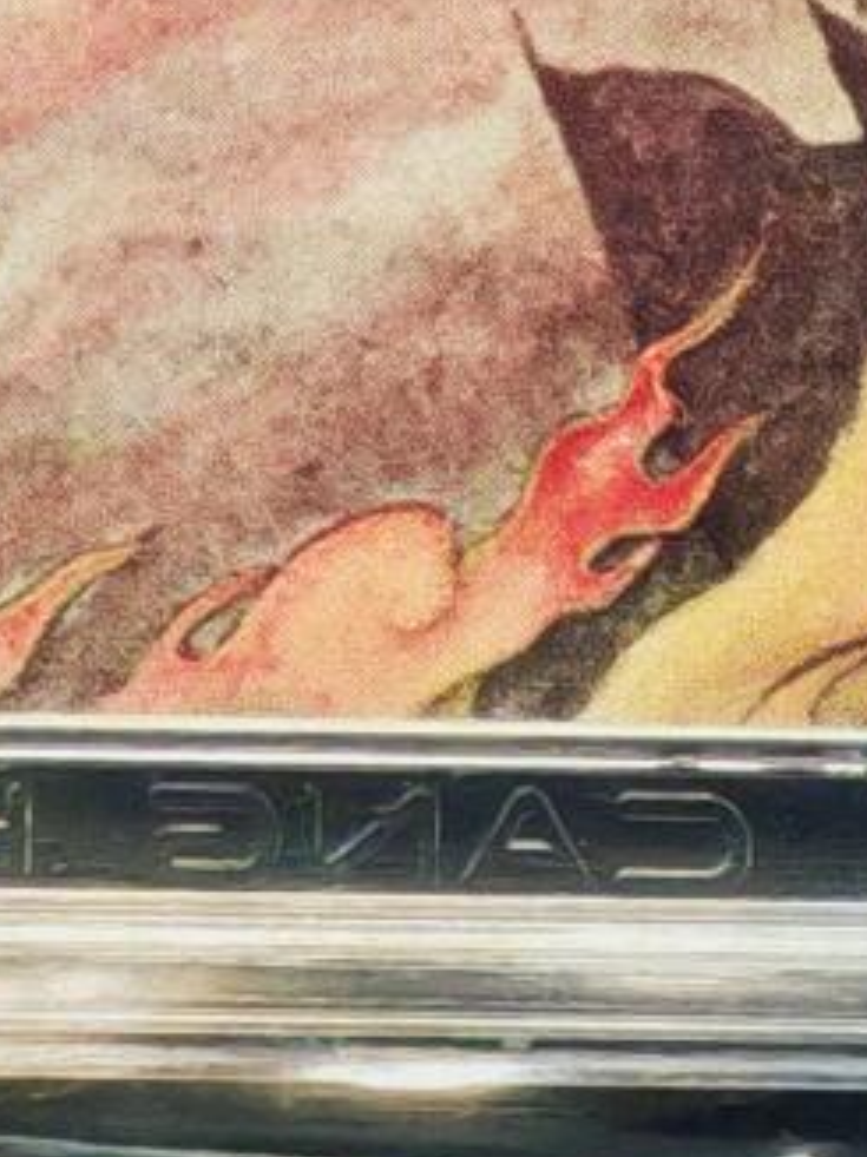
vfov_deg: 3.9
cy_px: -1667
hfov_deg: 3.0
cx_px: 361
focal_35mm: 501
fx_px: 16742
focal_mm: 8.67
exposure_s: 1/25
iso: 500
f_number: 2.4
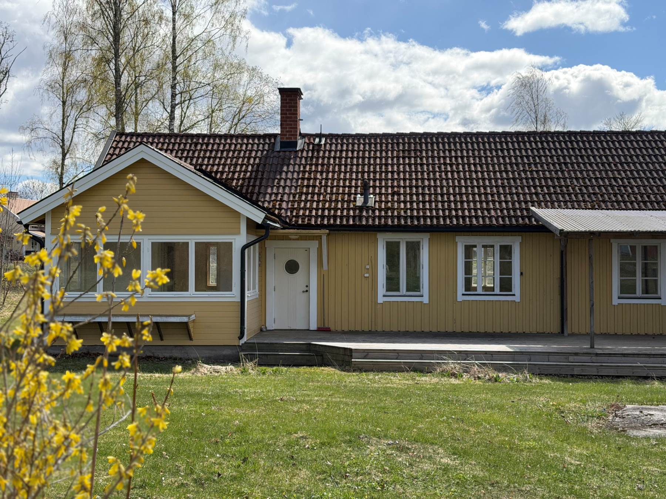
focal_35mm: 48
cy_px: 250
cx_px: 333
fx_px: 924
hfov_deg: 39.7
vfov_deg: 30.3
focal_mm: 6.76
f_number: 1.78
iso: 100
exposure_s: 1/4587
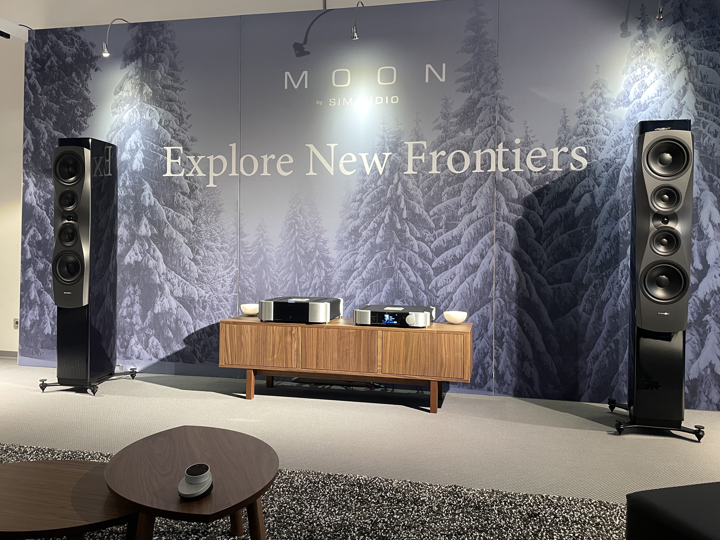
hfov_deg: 61.7
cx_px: 358
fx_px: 603
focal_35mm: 29
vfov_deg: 48.2
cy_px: 250
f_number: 1.6
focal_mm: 4.2
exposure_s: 1/50
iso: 200
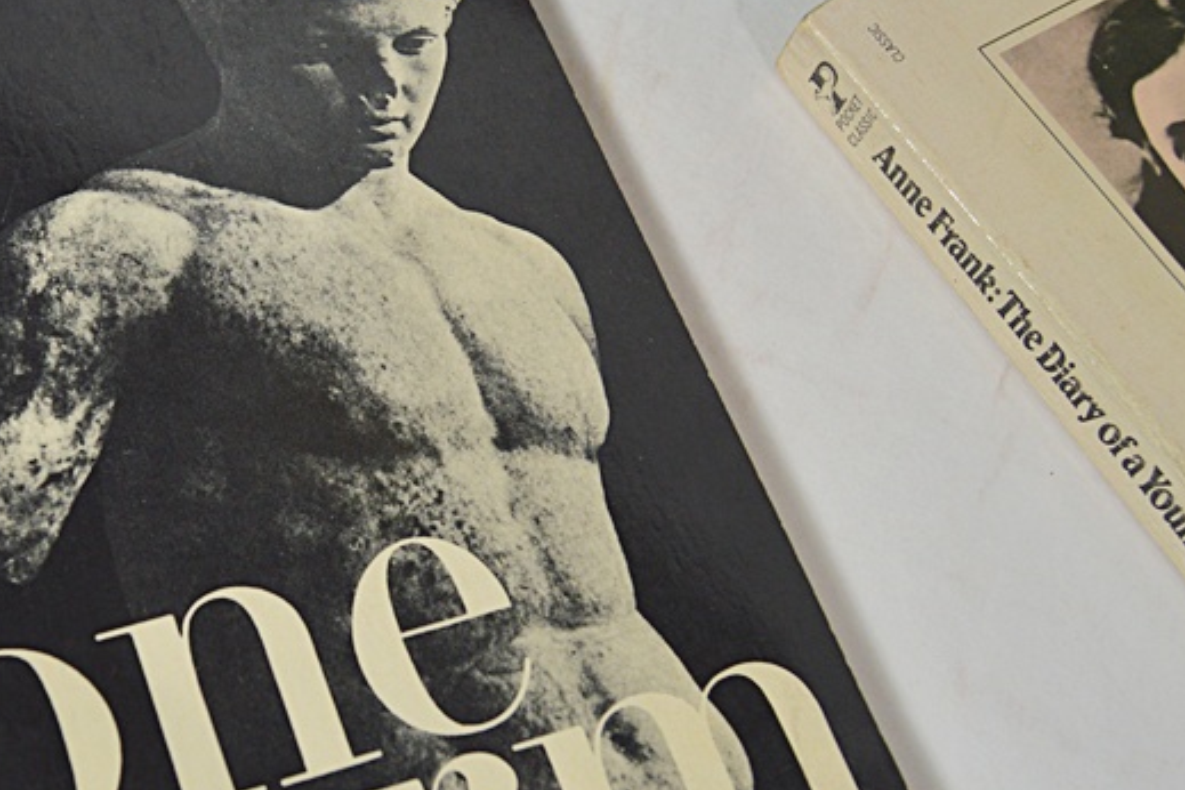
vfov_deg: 26.0
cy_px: 401
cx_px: 265
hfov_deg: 37.1
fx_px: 1712
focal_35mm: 52
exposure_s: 1/100
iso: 400
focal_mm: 18
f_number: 5
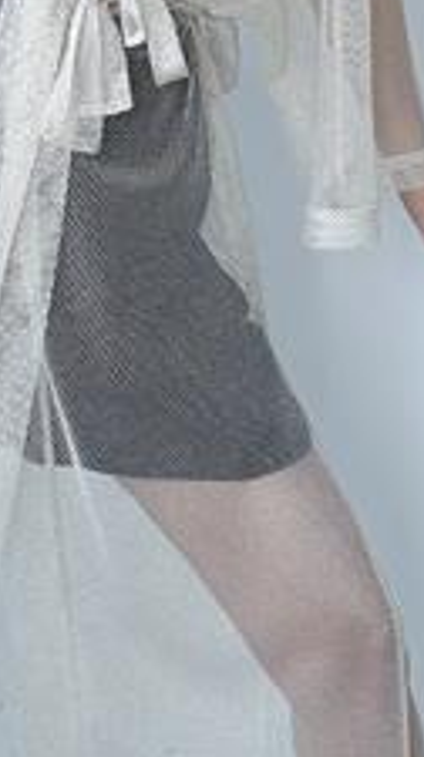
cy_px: -113
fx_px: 2487
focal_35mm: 124
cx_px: 54
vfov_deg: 16.7
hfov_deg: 9.7
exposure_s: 1/1212
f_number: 1.78
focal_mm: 6.86
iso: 80
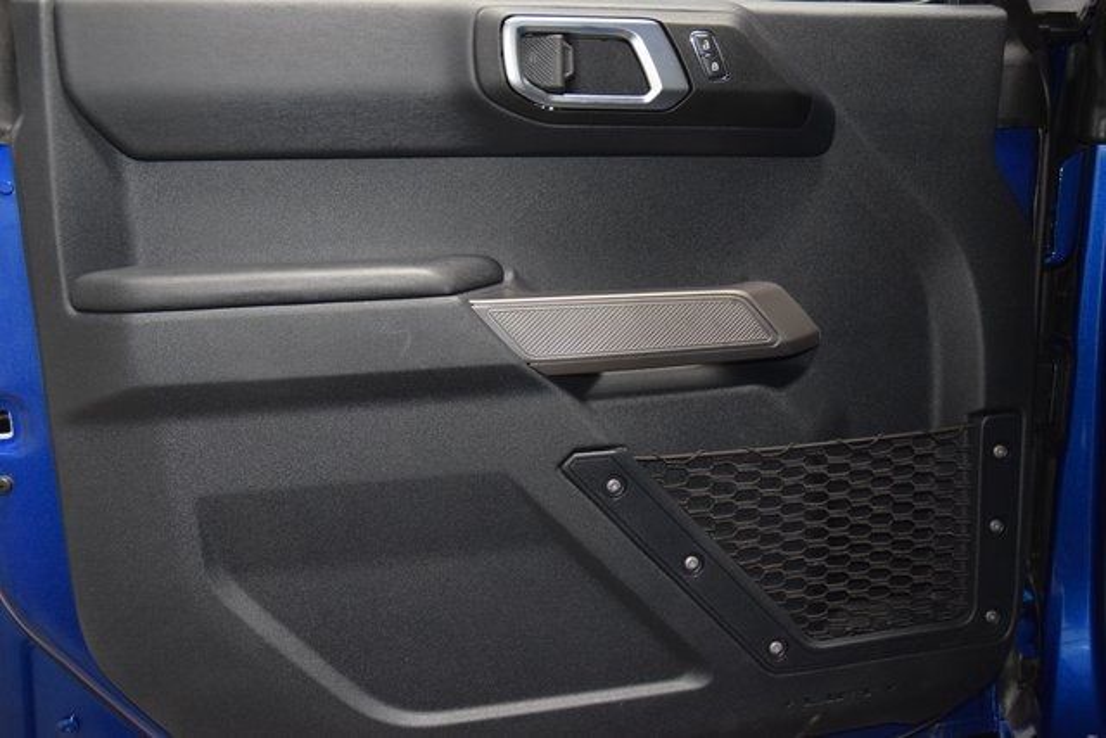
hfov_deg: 57.2
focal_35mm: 33
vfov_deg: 40.0
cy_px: 369
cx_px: 553
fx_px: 1014
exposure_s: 1/80
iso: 2500
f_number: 3.5
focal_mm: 22
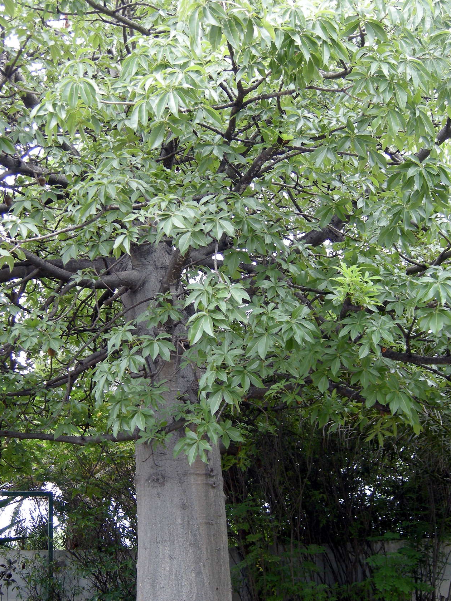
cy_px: 336
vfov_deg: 38.1
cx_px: 187
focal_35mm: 50
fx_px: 869
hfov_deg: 29.1
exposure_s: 1/60
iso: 71
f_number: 2.7
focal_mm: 7.5
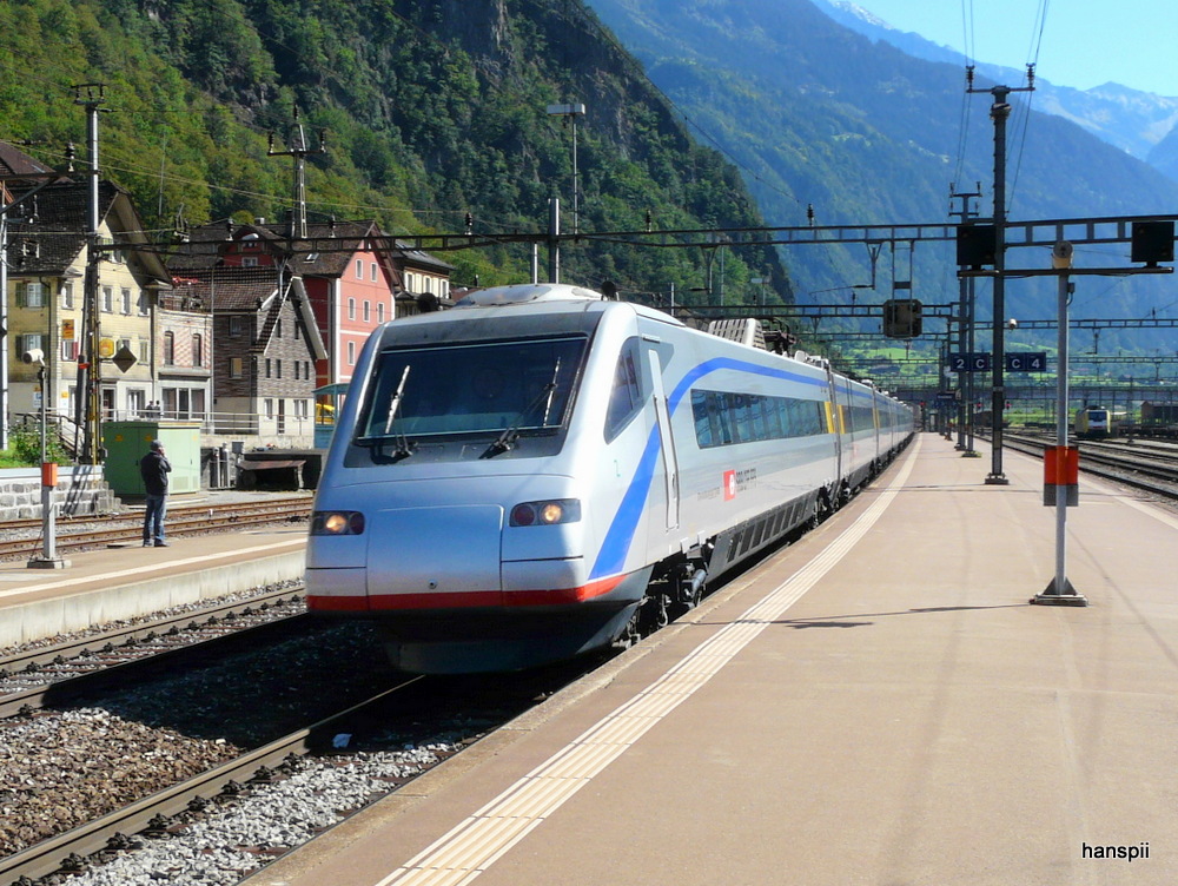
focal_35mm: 38
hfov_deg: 48.9
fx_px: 1294
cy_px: 443
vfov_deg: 37.8
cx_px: 589
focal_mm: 6.3
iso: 100
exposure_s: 1/250
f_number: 5.6
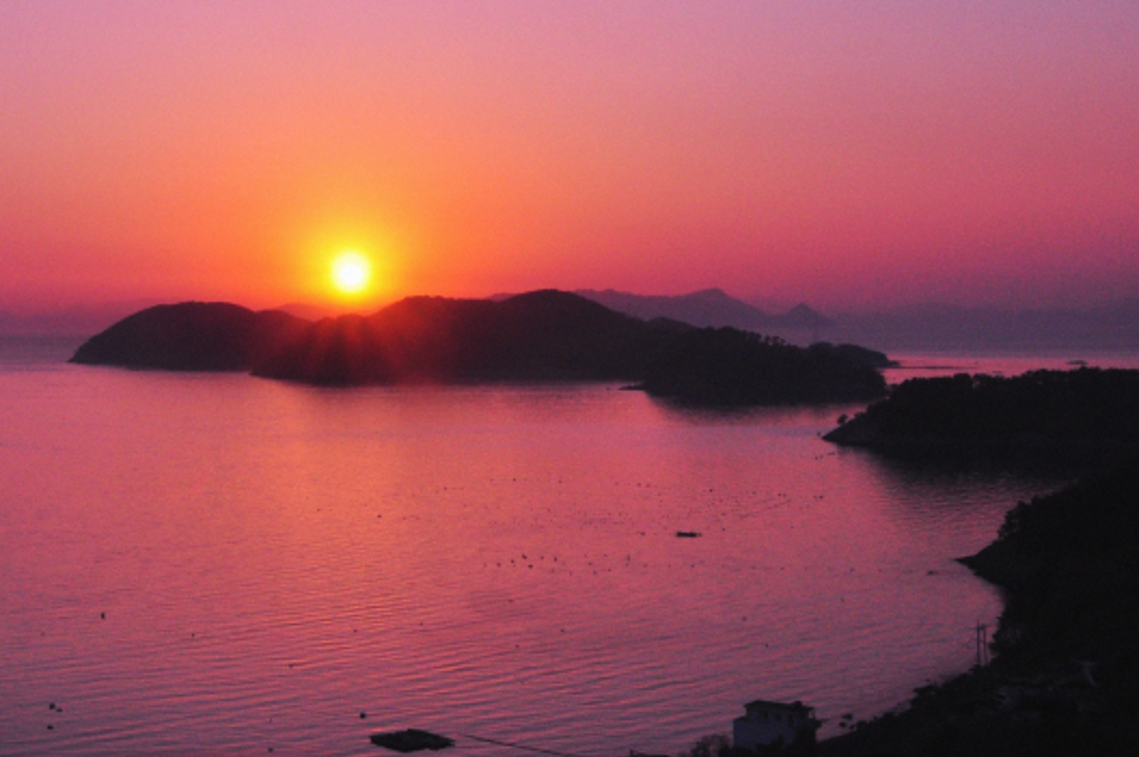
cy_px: 315
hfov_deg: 31.2
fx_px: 2023
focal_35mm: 64
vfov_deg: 21.2
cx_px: 388
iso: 500
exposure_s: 1/125
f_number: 22
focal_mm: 22
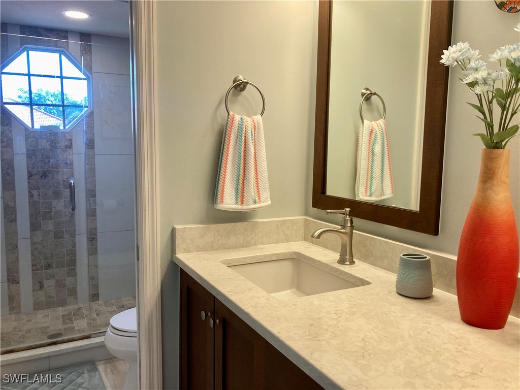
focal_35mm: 28
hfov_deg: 63.4
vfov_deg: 49.7
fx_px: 421
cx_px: 260
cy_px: 195
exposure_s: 1/120
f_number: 1.8
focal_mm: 3.99
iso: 64
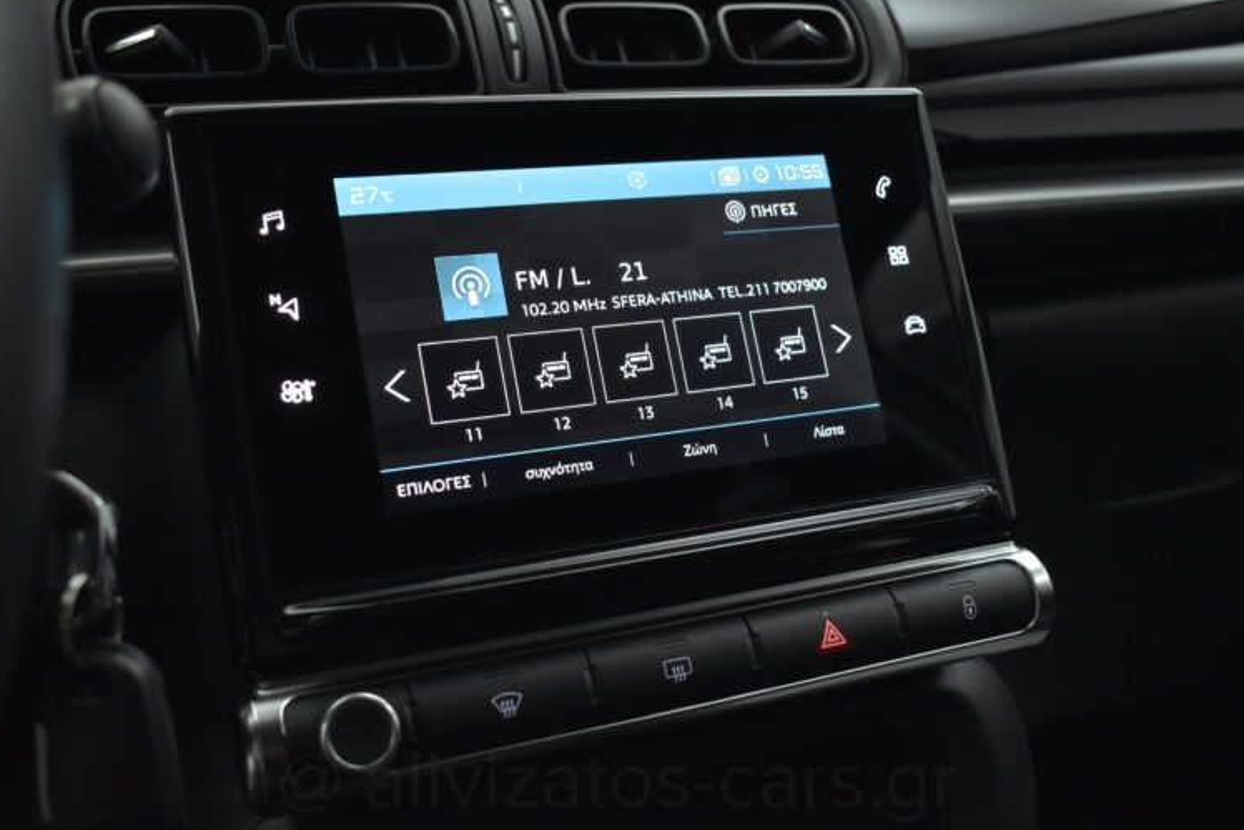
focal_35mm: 39
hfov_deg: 50.1
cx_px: 617
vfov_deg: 34.6
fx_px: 1331
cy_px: 418
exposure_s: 1/125
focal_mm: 25
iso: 1600
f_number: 4
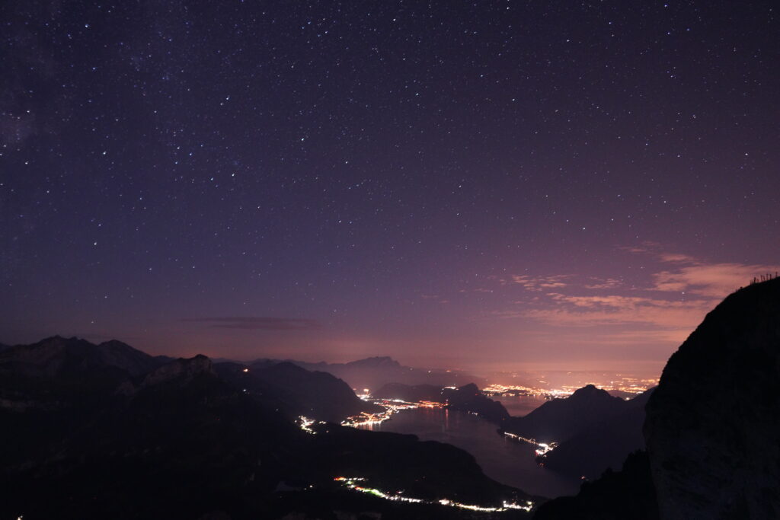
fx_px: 520
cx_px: 390
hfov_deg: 73.7
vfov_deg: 53.1
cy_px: 260
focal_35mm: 24
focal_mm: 24
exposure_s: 8
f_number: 2.2
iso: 3200
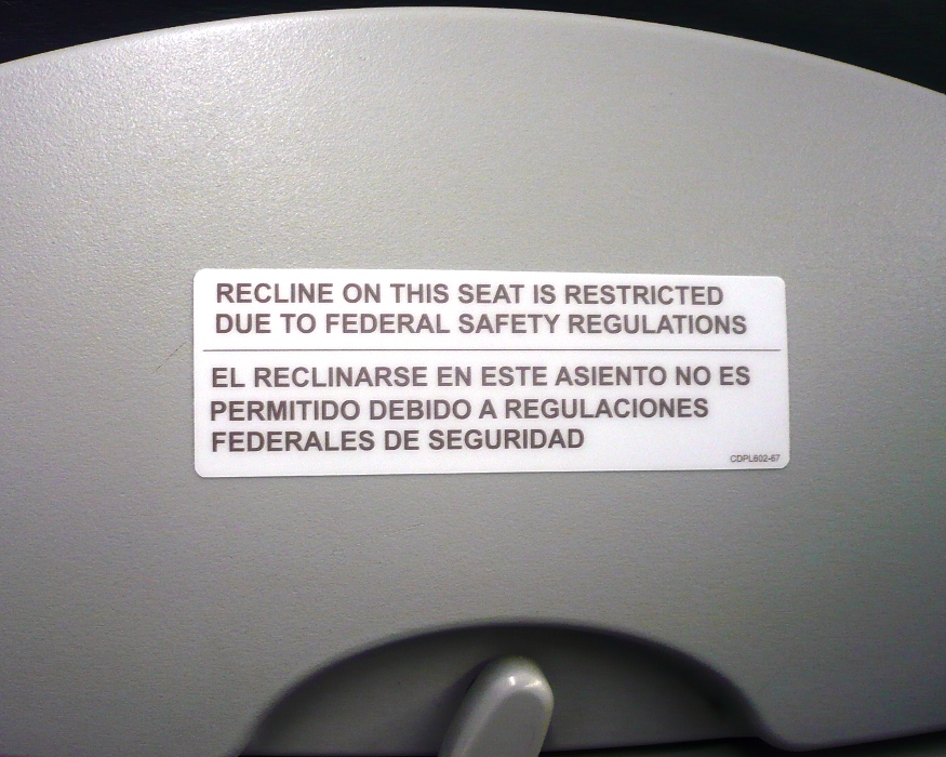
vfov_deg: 37.3
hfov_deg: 45.8
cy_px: 409
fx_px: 1120
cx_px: 441
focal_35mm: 40
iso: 200
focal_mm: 5.8
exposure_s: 1/10
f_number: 2.8
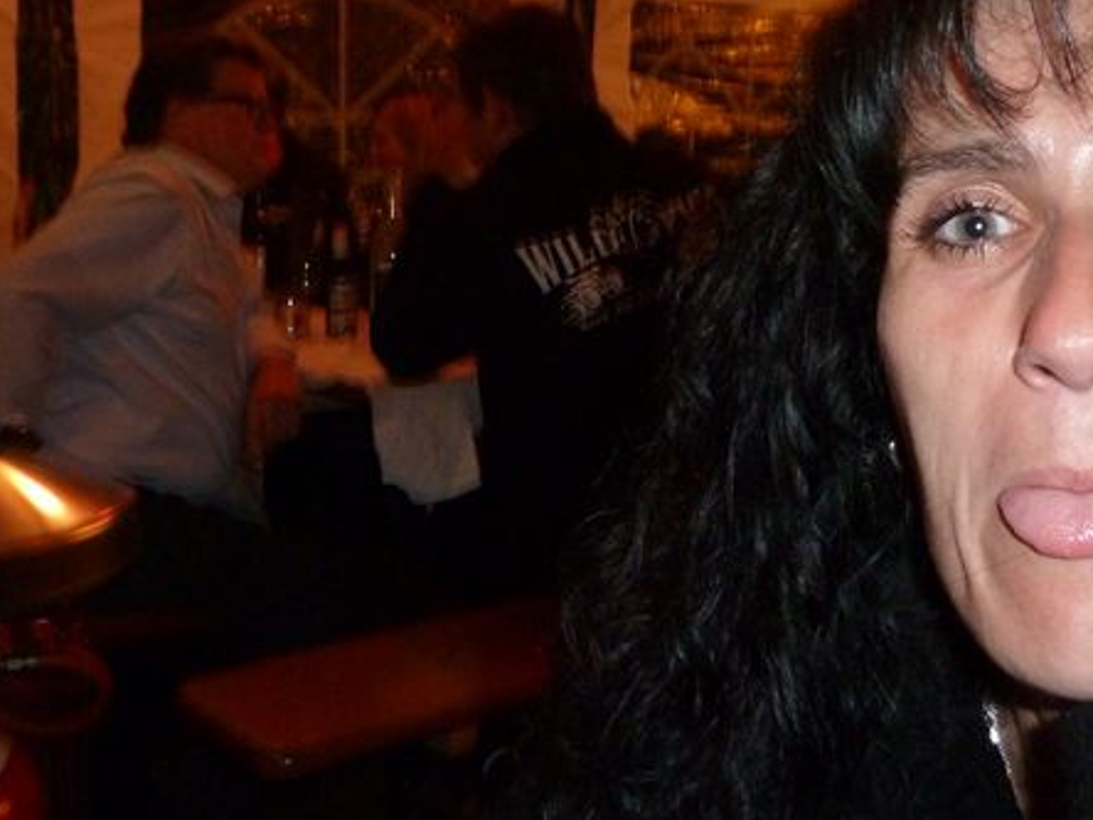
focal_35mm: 45
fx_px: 1421
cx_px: 601
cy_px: 219
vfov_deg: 31.7
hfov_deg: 42.0
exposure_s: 1/8
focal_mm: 4.1
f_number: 3.3
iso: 400
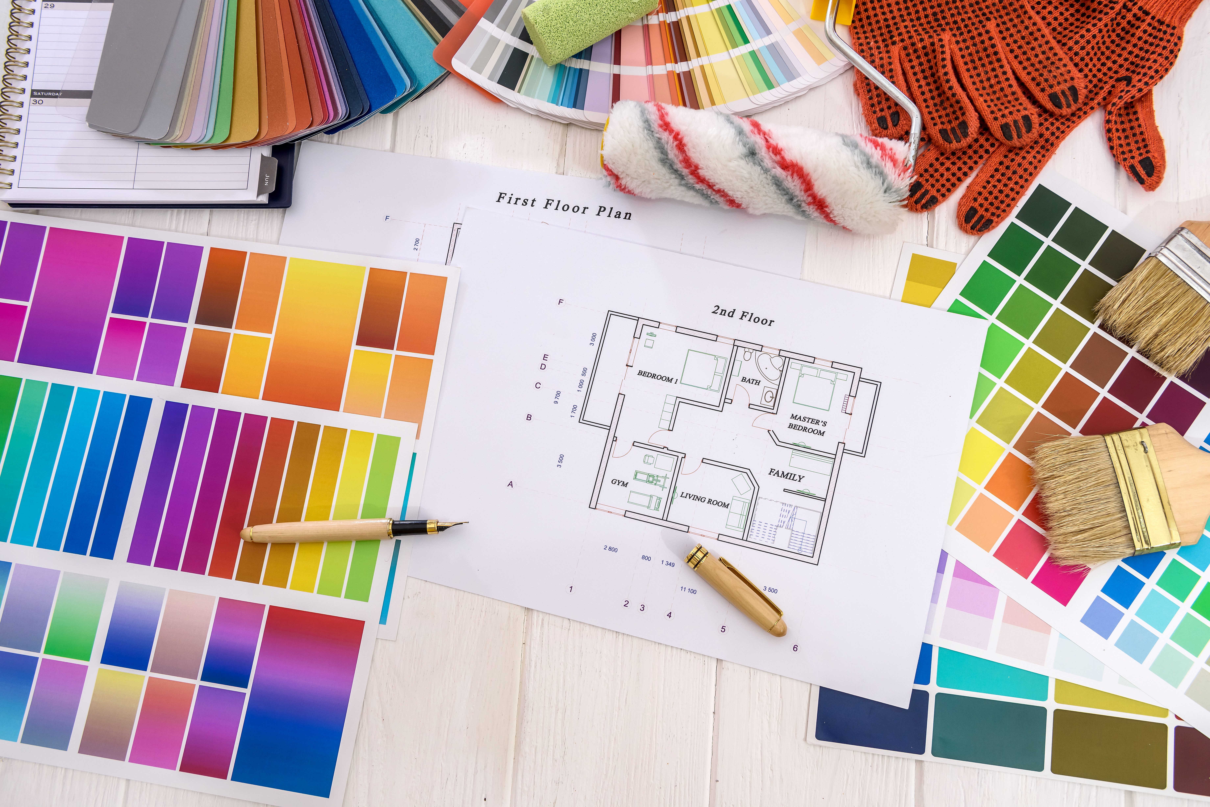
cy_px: 404
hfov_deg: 54.4
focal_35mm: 35
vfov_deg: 37.9
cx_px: 605
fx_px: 1177
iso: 400
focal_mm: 35
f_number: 9
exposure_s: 1/160
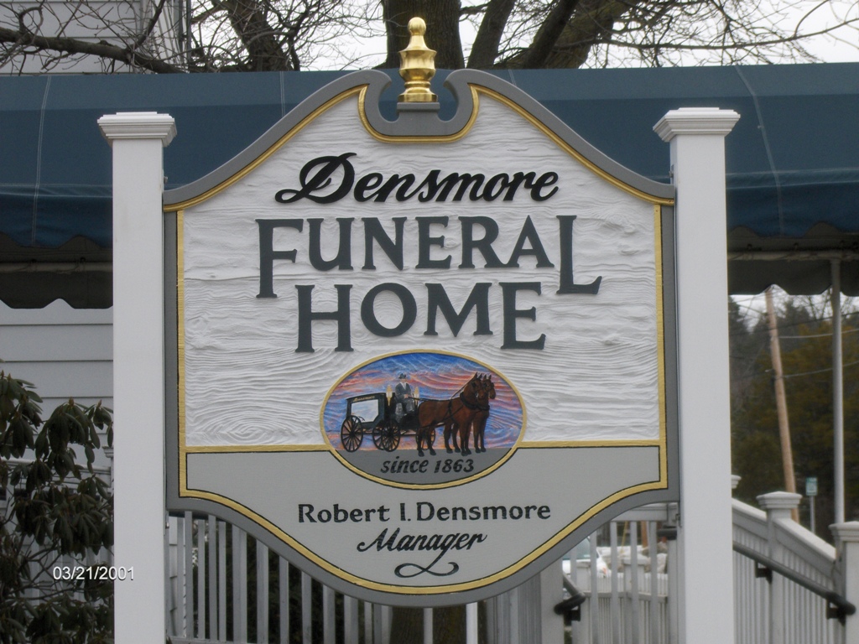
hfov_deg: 18.9
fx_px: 2581
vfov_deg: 14.2
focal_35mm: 104
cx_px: 430
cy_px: 322
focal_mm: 22.5
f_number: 5
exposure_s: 1/418
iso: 100
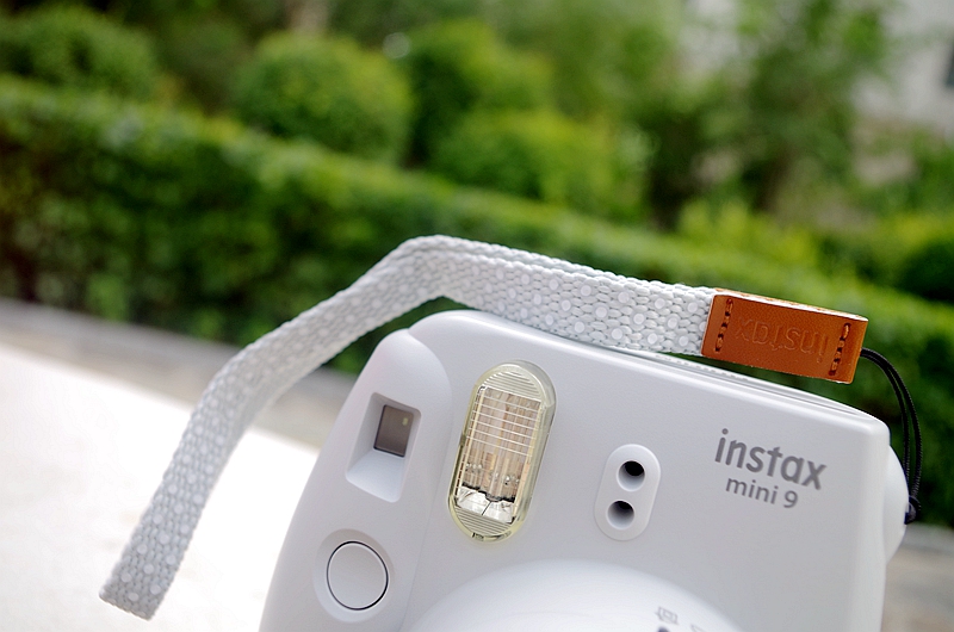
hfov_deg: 60.4
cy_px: 316
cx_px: 477
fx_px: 820
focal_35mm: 31
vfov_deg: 42.2
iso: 100
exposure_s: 1/100
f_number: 4
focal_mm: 21.25
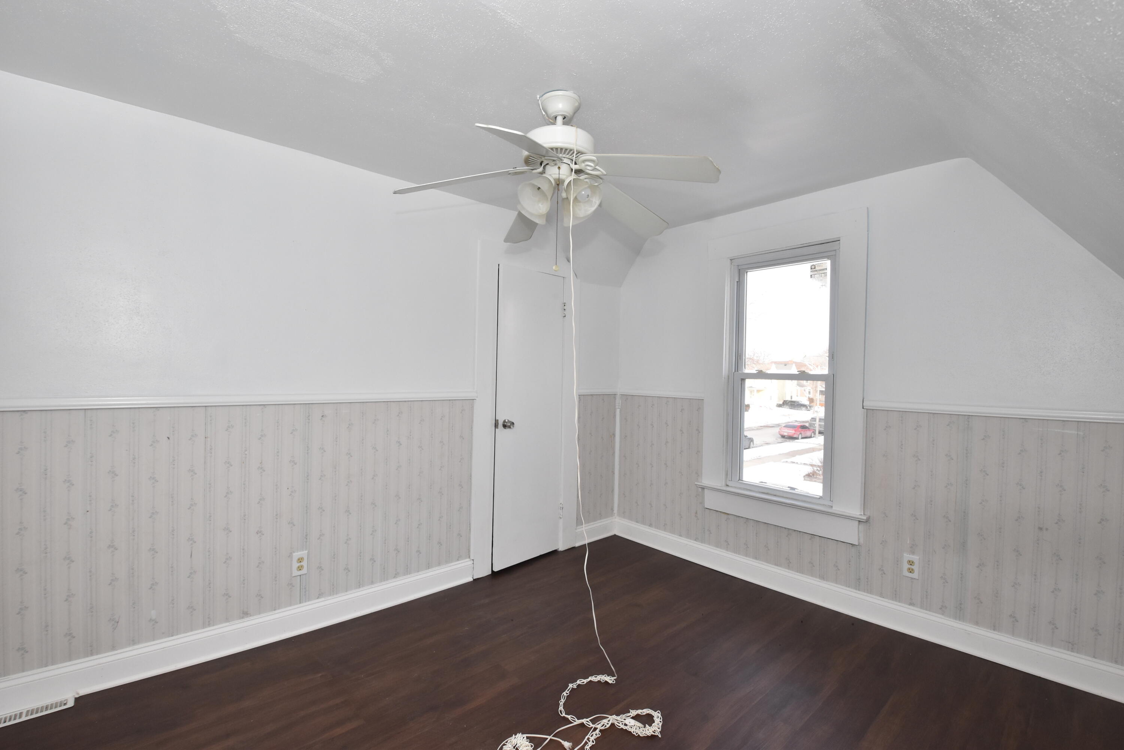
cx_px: 562
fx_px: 468
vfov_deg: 77.3
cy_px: 375
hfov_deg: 100.4
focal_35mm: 15
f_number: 8
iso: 800
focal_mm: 10
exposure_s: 1/200
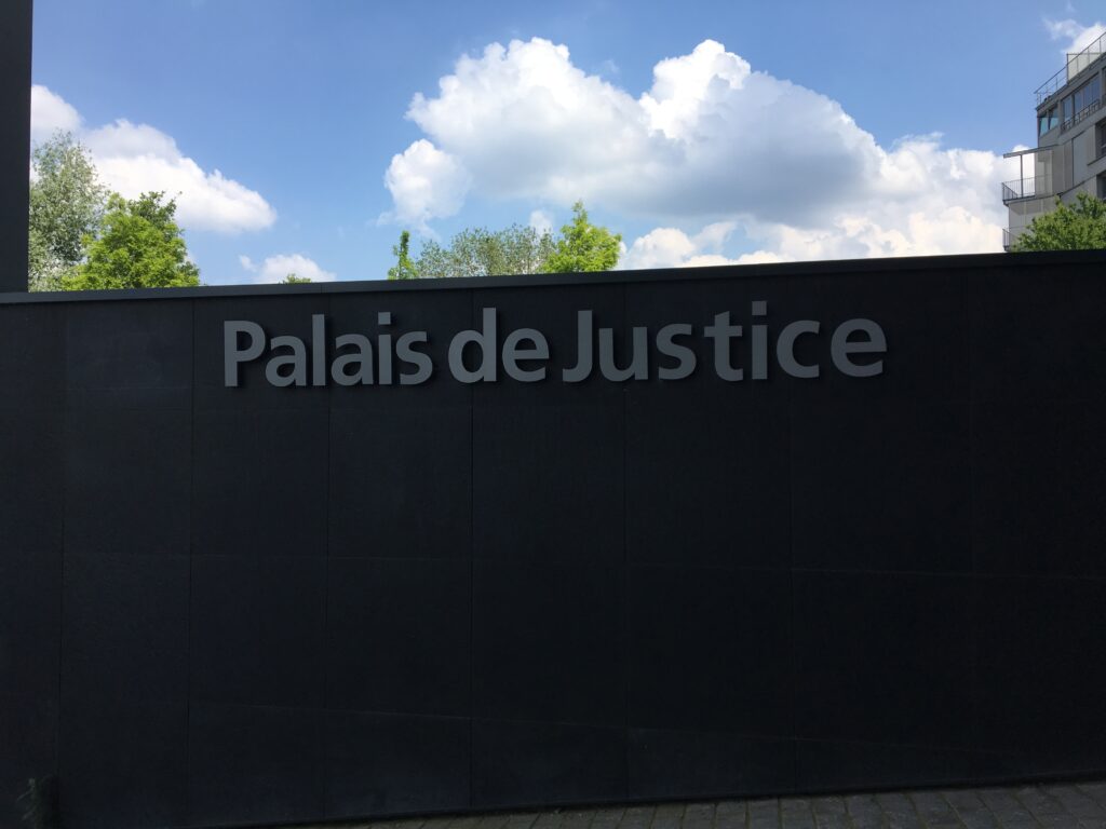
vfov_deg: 48.2
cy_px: 414
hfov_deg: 61.7
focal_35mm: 29
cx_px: 553
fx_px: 927
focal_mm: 4.15
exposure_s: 1/1425
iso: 25
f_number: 2.2
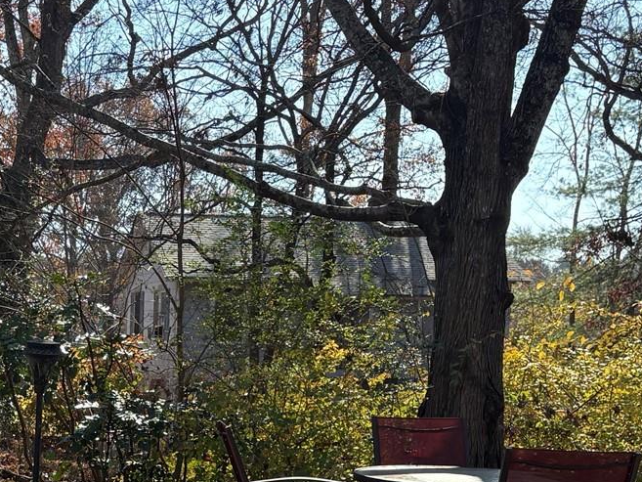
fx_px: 1503
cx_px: 44
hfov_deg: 23.4
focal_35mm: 81
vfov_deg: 17.6
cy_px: 535
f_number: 1.6
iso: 64
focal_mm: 5.96
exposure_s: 1/1799
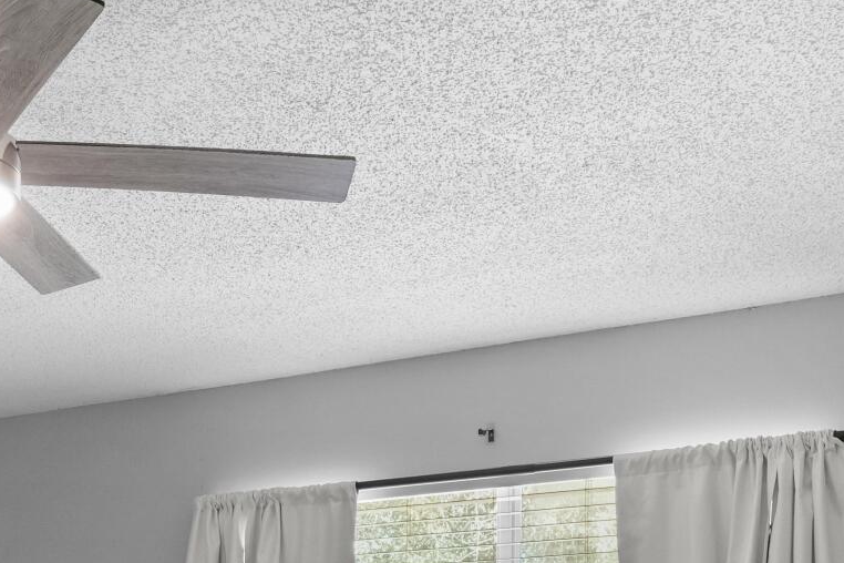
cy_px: 849
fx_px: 1477
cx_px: 89
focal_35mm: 63
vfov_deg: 18.9
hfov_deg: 30.5
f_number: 11
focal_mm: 16
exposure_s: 1/2
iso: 800
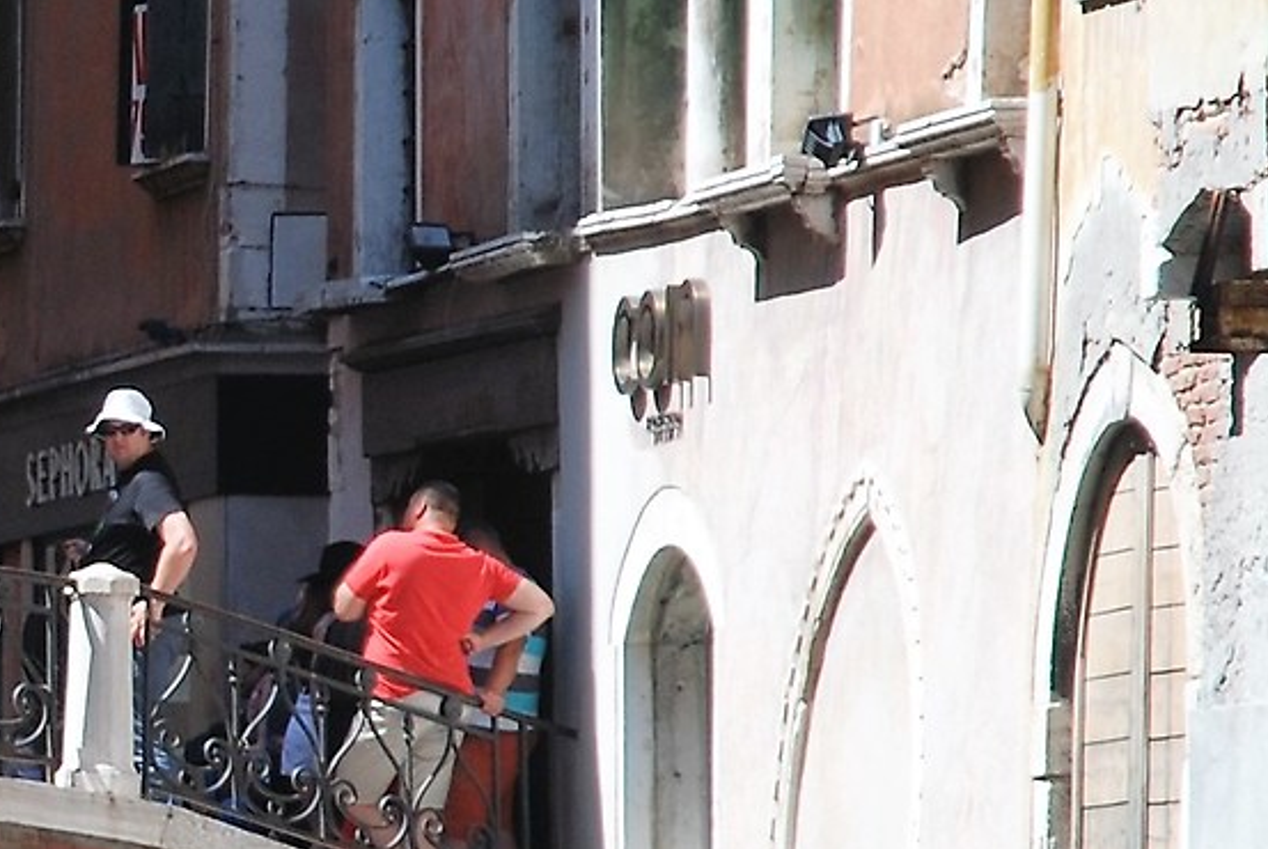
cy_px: 482
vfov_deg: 3.0
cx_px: -548
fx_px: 16078
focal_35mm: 456
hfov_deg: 4.5
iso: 100
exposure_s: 1/320
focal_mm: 70
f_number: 4.5
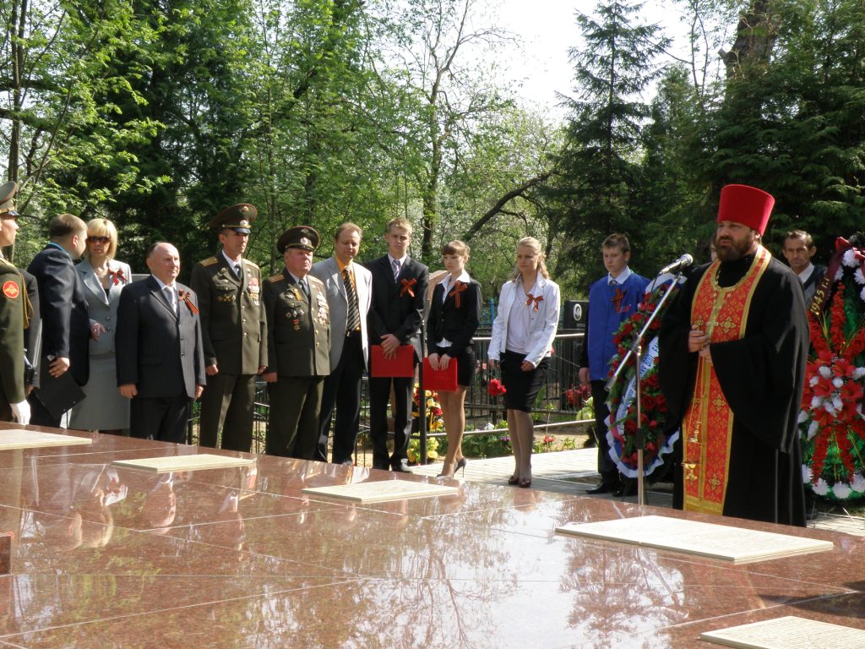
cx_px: 432
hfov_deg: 29.4
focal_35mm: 66
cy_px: 324
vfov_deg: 22.3
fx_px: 1649
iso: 64
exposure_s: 1/100
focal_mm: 11.85
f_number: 5.6
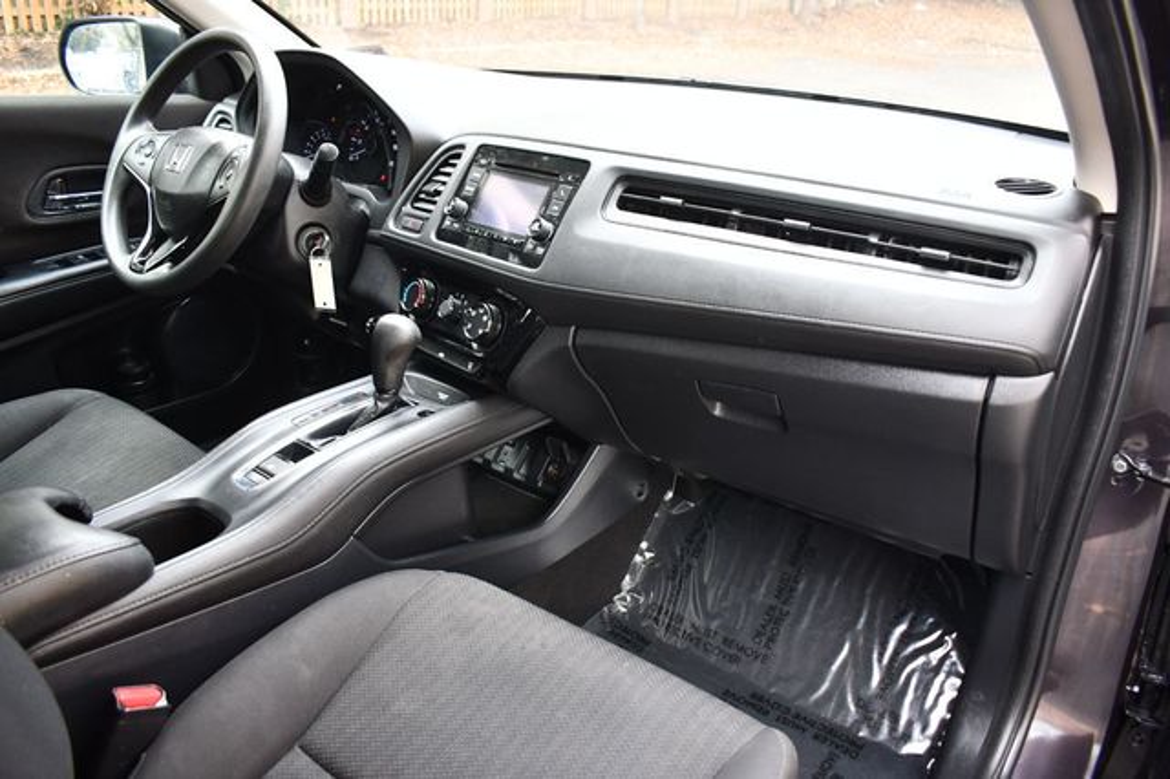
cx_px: 585
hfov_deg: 67.4
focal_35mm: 27
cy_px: 390
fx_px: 877
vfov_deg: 47.9
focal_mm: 18
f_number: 3.5
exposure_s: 1/125
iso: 1000
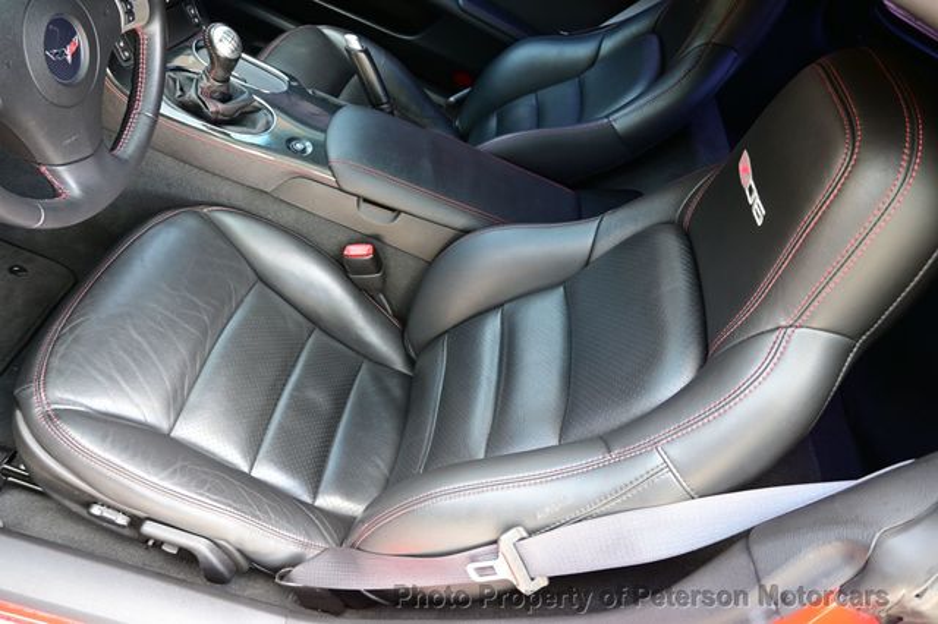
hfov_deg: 73.8
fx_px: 625
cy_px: 312
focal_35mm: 24
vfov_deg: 53.1
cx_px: 469
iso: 250
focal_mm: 16
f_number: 3.5
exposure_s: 1/25
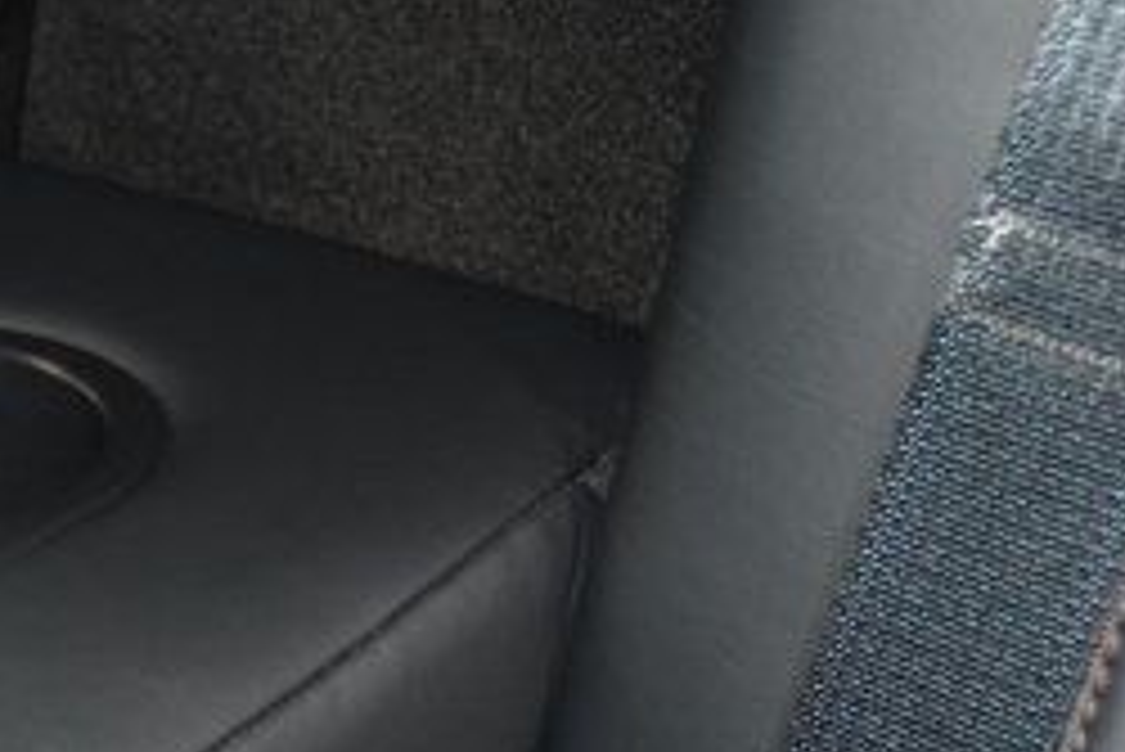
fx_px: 2877
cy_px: 727
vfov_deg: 14.7
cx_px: -220
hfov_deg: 20.7
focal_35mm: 92
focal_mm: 24
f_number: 3.8
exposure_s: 1/40
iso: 2200
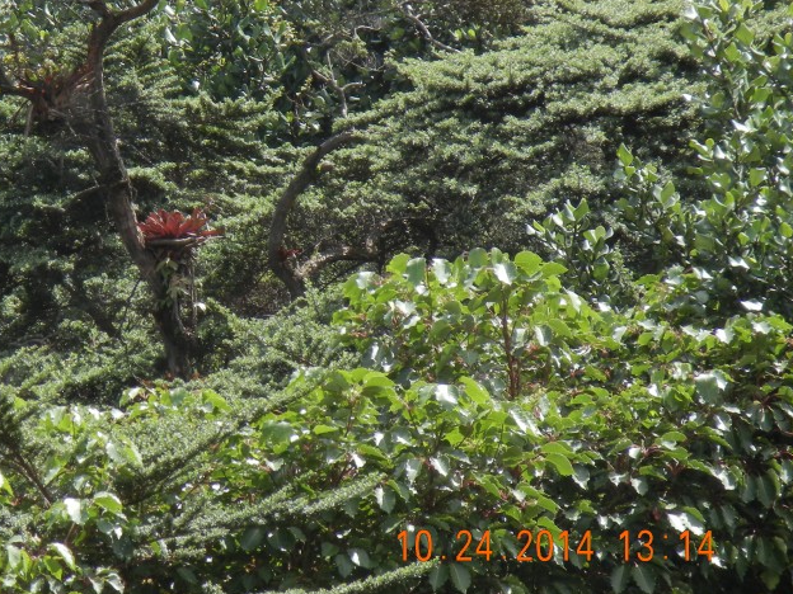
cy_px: 160
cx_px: 144
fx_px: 11271
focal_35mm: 492
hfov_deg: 4.0
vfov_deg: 3.0
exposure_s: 1/258
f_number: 5.6
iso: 160
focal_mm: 54
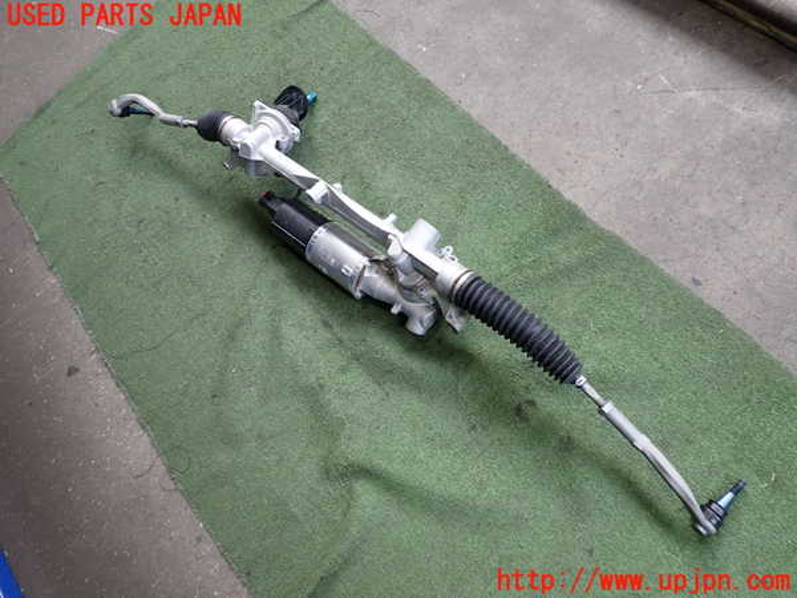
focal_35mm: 30
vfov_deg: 46.8
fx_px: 691
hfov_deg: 60.0
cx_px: 398
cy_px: 299
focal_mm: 5.4
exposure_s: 1/100
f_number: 2.3
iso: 200
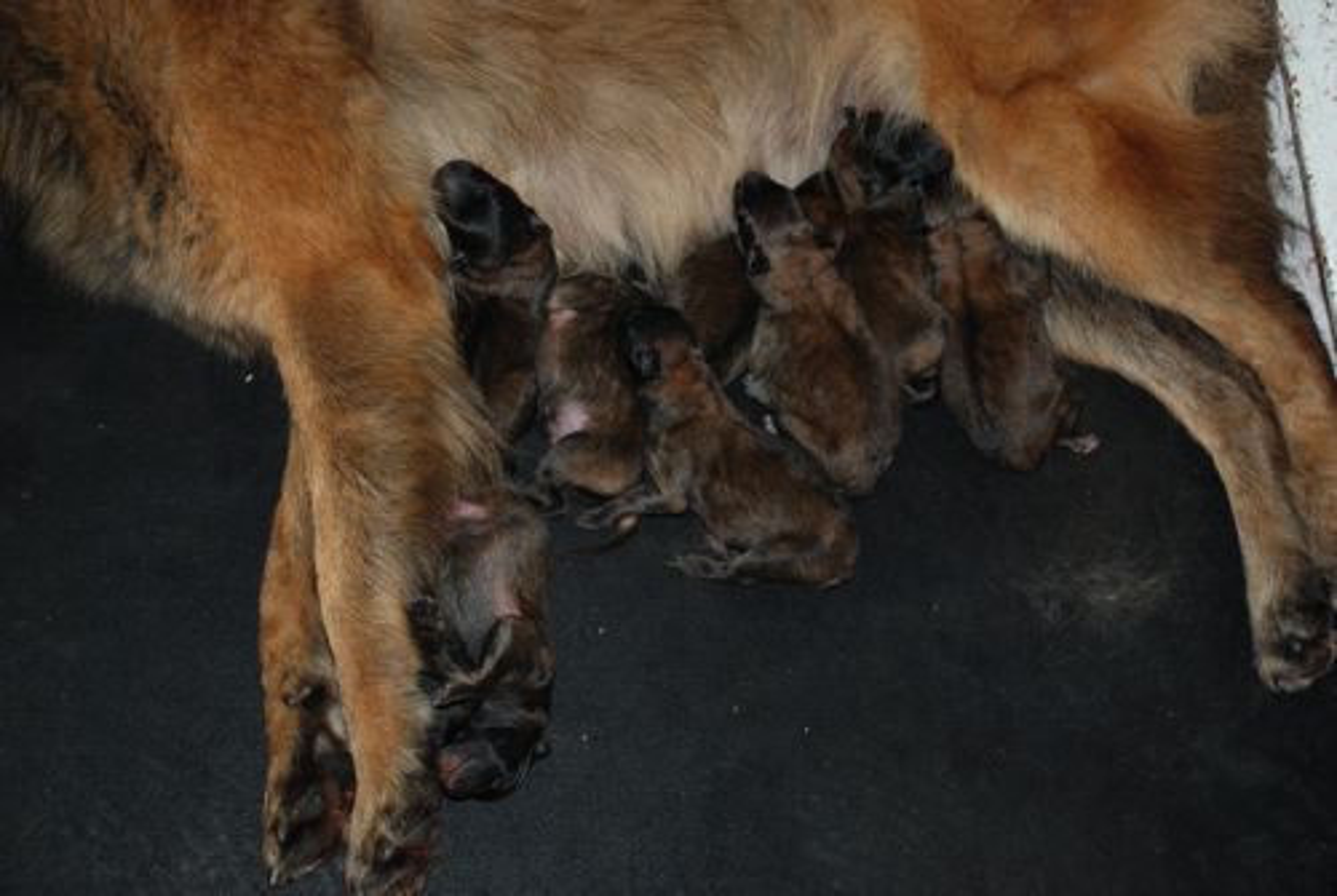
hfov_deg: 37.8
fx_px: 1953
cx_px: 668
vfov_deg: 25.8
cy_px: 448
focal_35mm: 52
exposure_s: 1/60
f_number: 4.5
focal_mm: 35
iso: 200
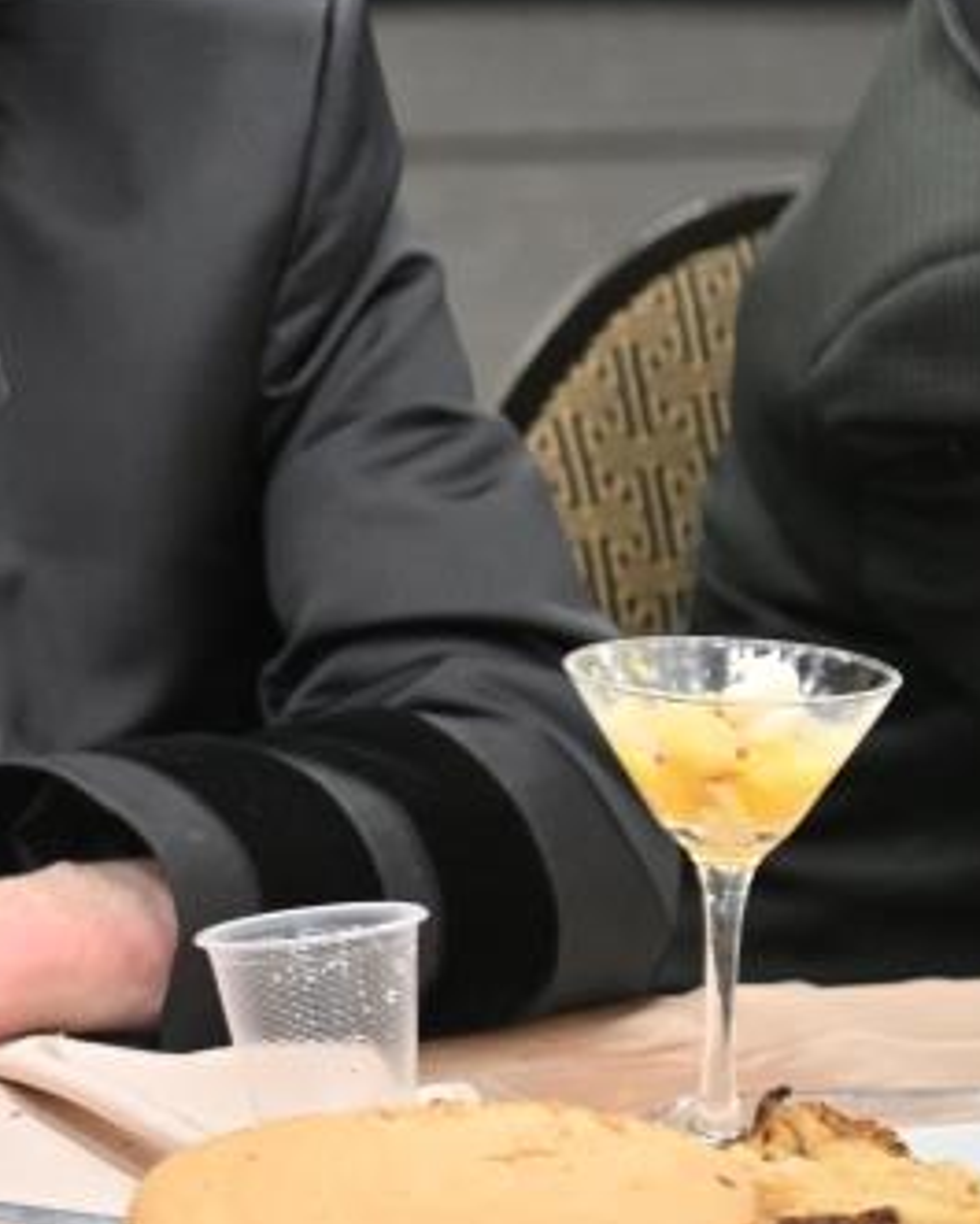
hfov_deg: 6.9
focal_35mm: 218
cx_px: -684
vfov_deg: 8.8
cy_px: 146
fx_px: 7900
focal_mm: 75
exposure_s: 1/200
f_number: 4
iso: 640
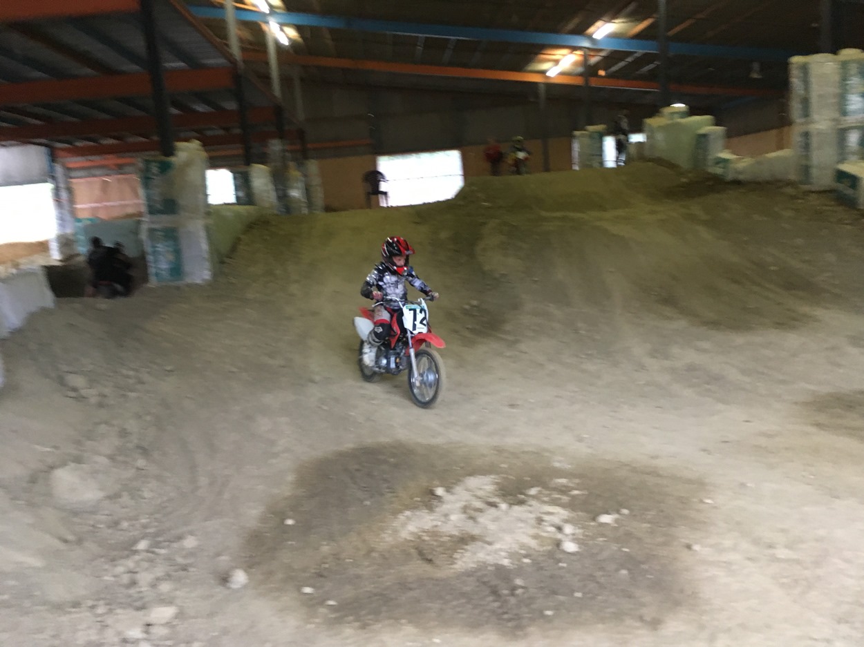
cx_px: 432
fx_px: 724
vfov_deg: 48.2
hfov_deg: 61.7
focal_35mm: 29
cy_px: 324
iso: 200
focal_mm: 4.15
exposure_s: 1/20
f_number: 2.2
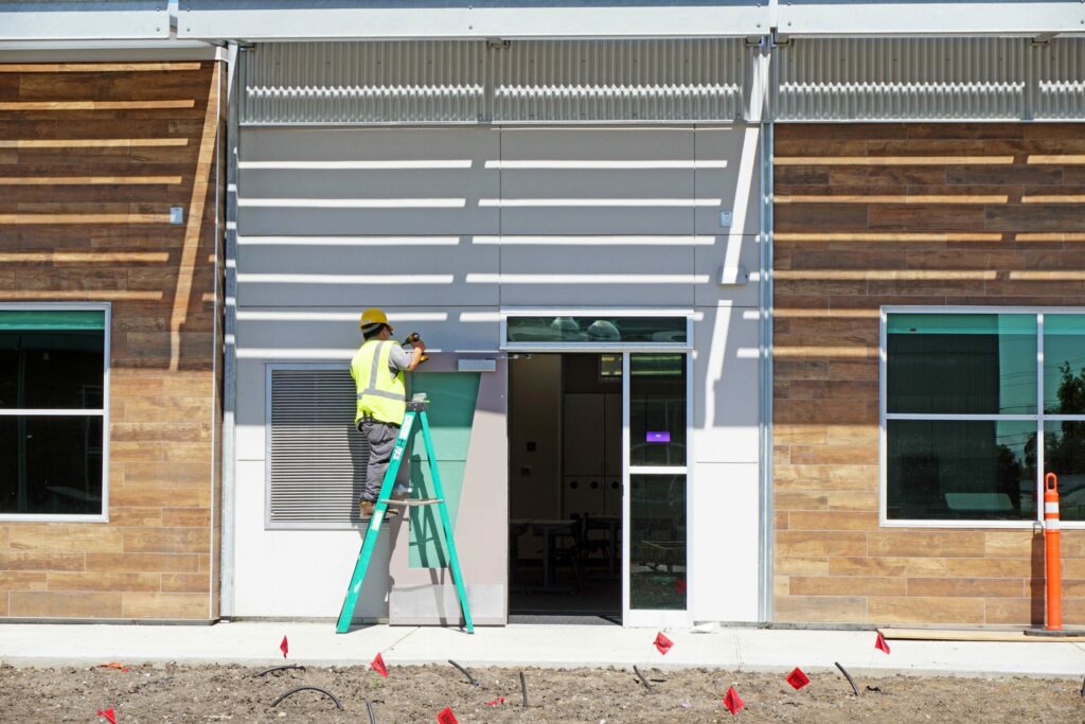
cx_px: 542
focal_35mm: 75
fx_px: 2261
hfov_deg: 27.0
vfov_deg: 18.2
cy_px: 362
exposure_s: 1/160
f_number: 11
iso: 100
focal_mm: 50
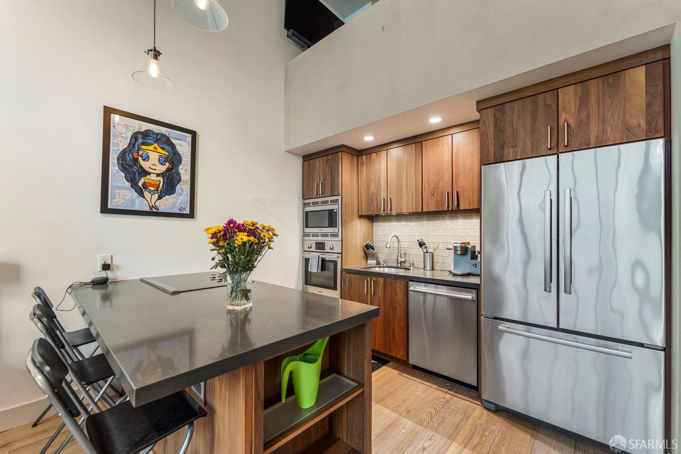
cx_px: 340
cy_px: 227
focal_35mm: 14
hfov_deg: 104.3
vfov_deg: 81.2
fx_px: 265
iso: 100
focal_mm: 14
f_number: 8
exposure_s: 2
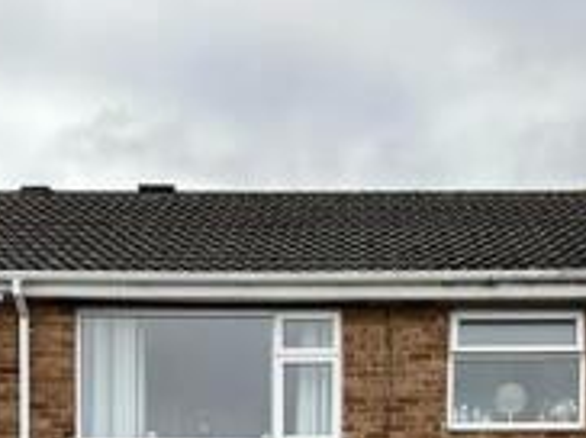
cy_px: 671
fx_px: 1302
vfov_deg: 17.1
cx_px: 324
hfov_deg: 25.4
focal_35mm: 77
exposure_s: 1/887
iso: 80
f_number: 1.78
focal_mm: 6.86
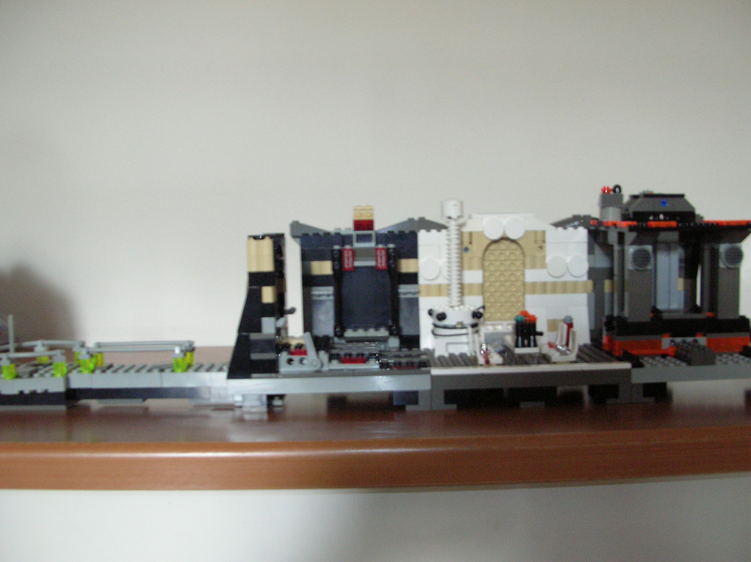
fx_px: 759
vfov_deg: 40.6
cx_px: 376
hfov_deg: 52.7
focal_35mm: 35
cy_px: 281
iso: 200
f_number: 2.8
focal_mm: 5.8
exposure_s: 1/5.4
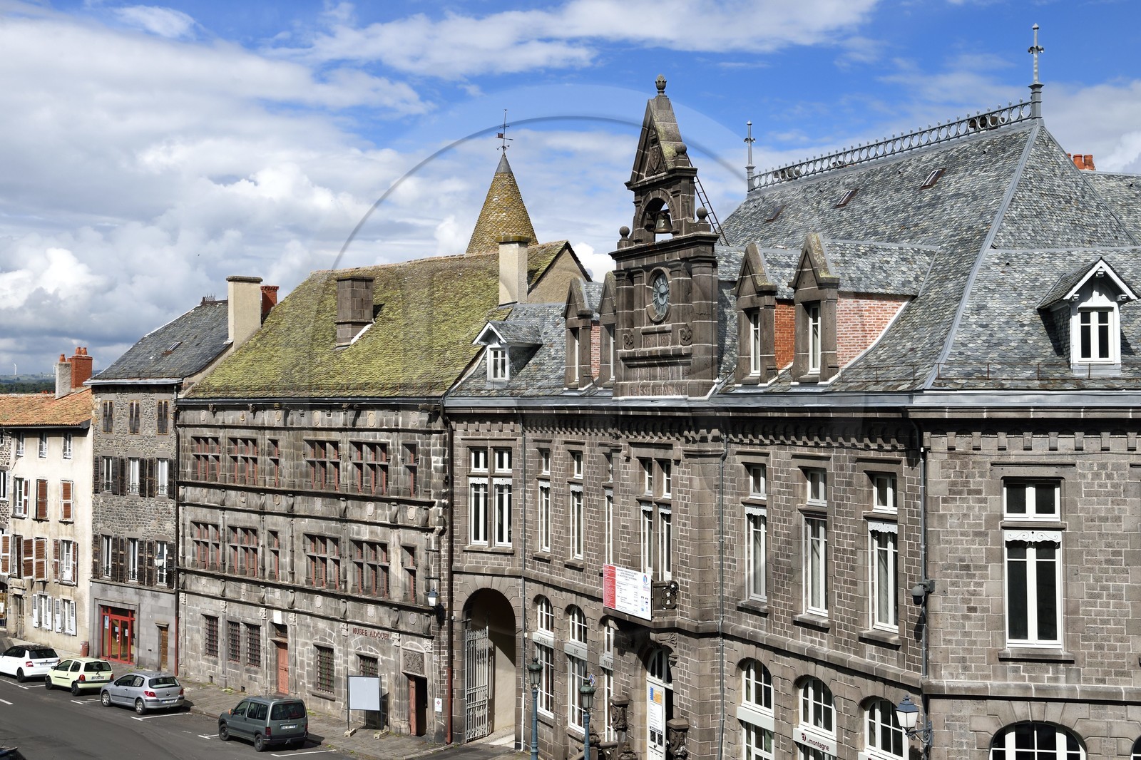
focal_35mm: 46
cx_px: 570
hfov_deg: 42.8
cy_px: 380
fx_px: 1458
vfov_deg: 29.2
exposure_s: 1/250
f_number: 14
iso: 200
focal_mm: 46
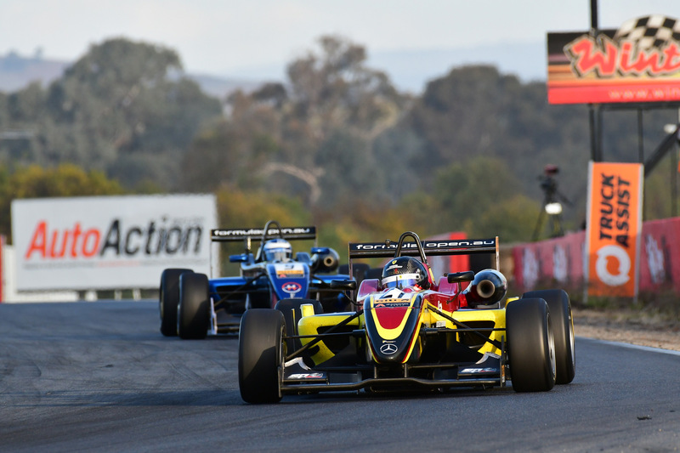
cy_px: 226
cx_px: 340
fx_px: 14163
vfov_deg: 1.8
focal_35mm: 750
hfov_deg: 2.8
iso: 800
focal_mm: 500
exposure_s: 1/640
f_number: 8
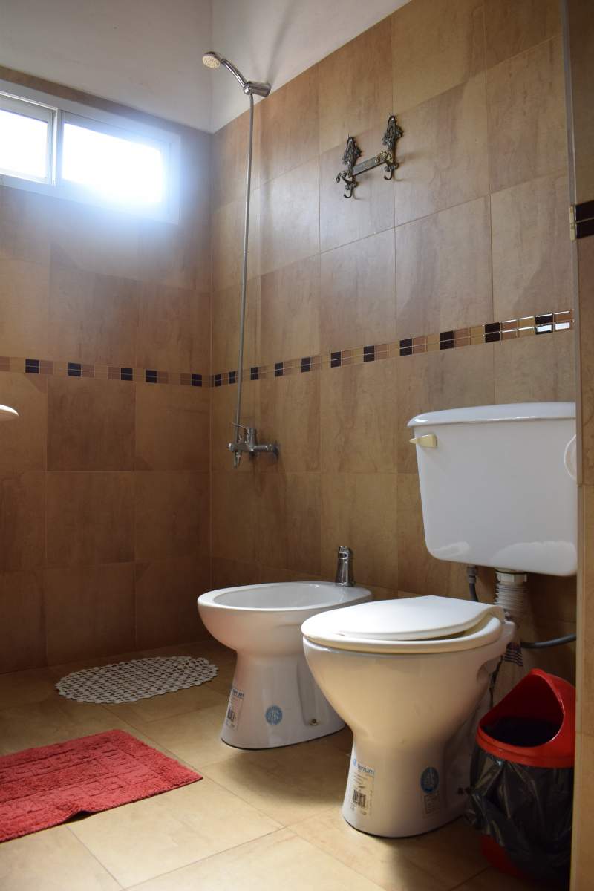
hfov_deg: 47.9
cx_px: 297
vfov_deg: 67.4
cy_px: 446
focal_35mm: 27
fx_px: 668
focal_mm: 18
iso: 400
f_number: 5.6
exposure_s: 1/80
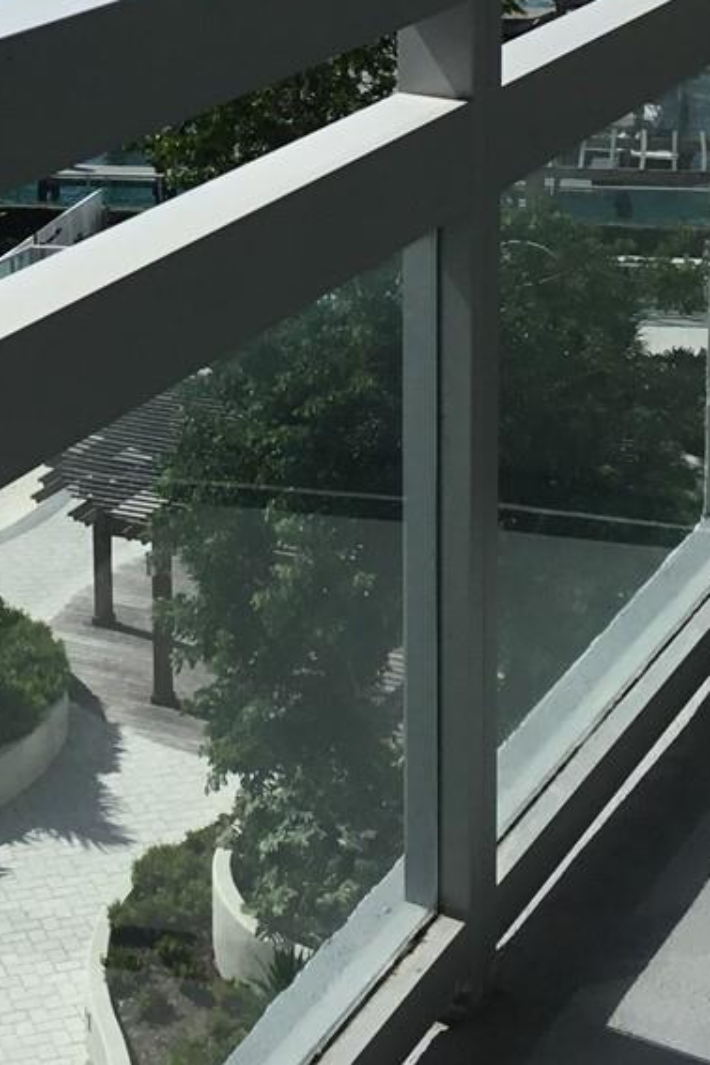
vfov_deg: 21.9
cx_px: 182
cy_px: 120
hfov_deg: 15.0
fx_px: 2692
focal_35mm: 91
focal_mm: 3.3
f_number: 2.4
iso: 25
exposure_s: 1/2331
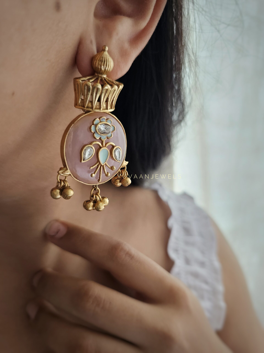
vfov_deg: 73.9
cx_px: 132
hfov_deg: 58.9
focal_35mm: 23
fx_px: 234
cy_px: 176
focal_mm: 6.3
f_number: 1.7
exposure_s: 1/142
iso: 320
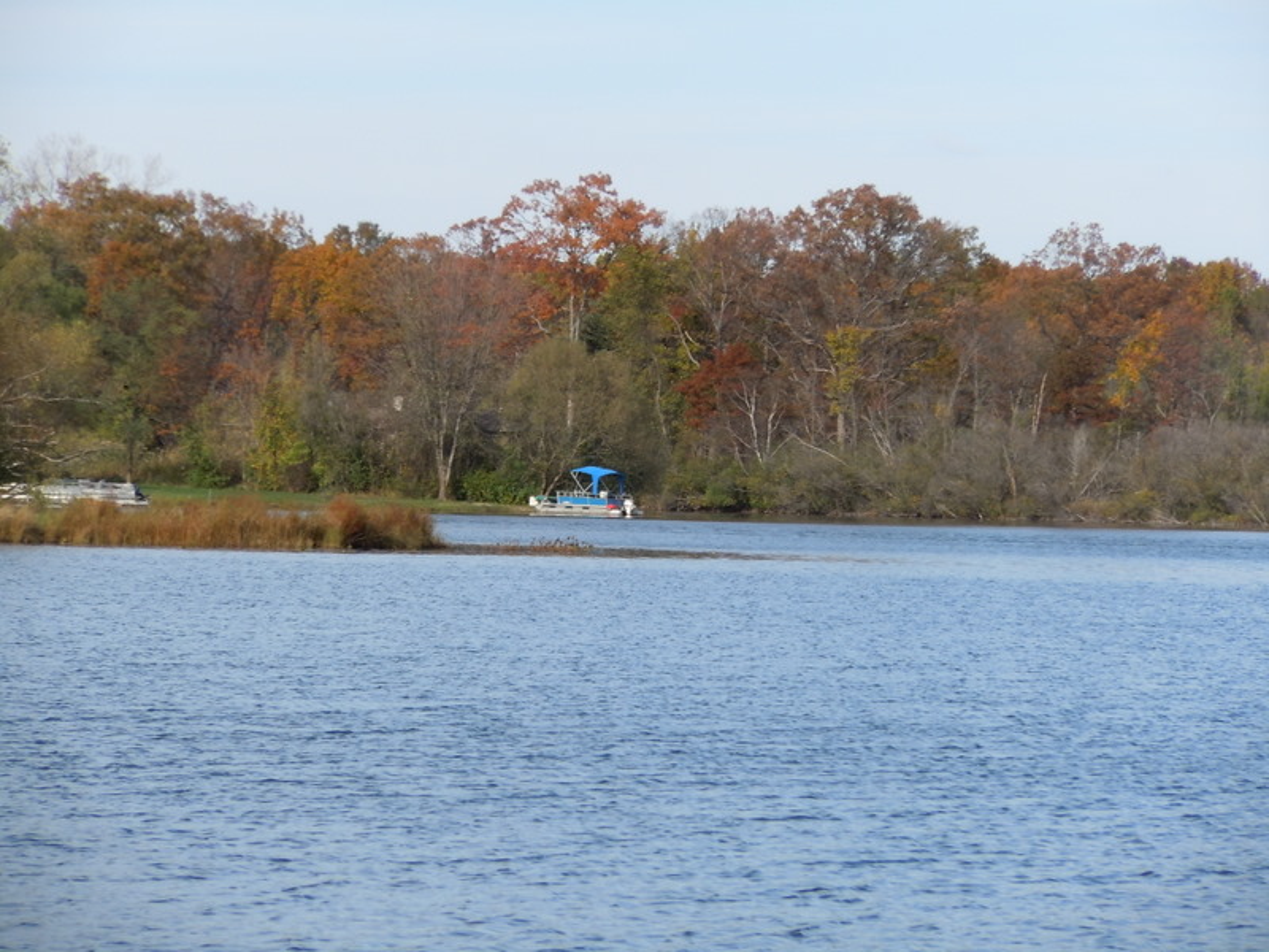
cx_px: 634
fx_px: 7185
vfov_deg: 7.6
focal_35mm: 196
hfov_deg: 10.1
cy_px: 476
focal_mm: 35
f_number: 5.6
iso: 100
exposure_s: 1/320
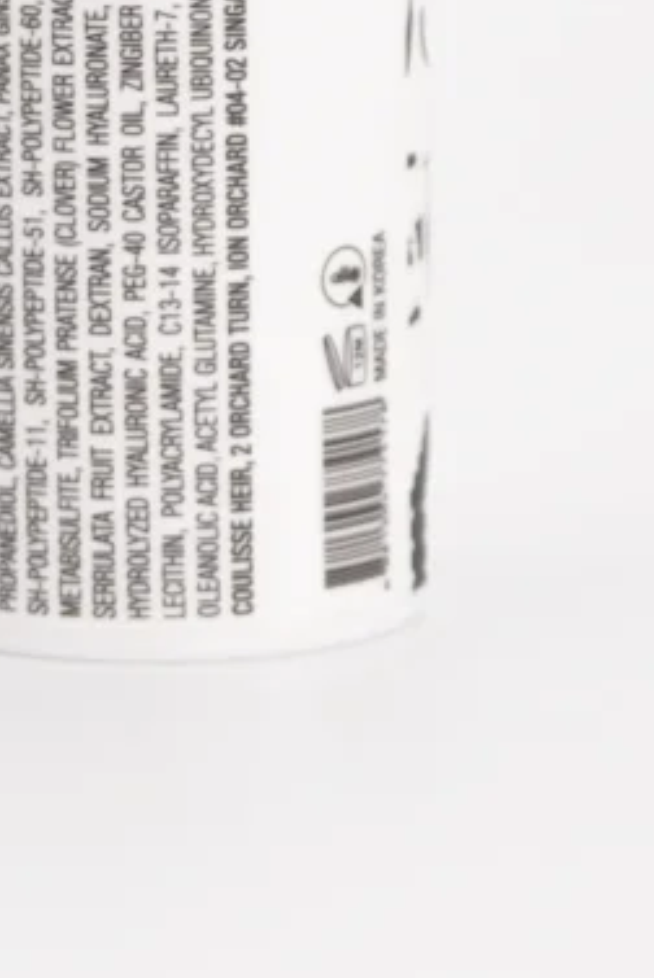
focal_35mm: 446
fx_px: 12123
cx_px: 139
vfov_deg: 4.5
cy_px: -1188
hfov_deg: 3.1
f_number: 2.8
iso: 100
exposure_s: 1/200
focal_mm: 43.8
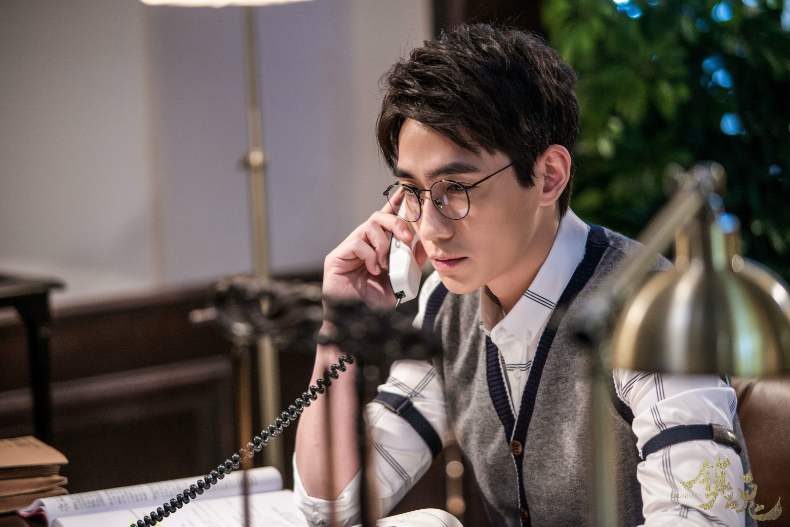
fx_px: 4389
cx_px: 395
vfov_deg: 6.9
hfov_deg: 10.3
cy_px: 264
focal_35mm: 200
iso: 100
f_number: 4
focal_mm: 200
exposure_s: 1/200
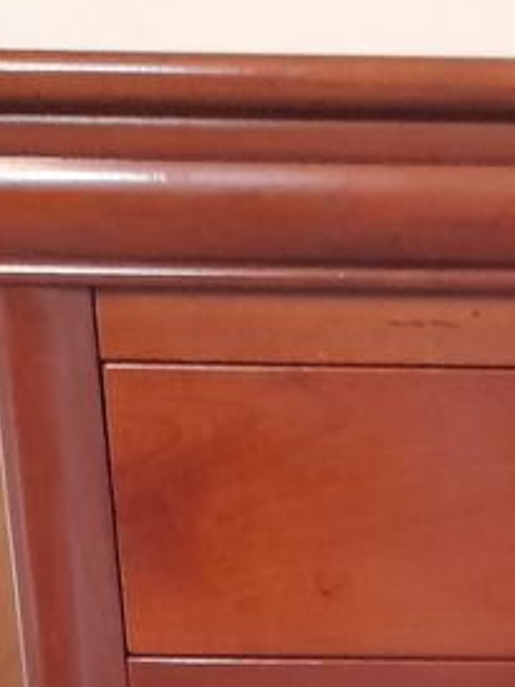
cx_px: 664
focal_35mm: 92
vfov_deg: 19.3
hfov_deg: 15.3
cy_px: 945
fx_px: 1825
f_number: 2
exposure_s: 1/10
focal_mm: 4.6
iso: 800
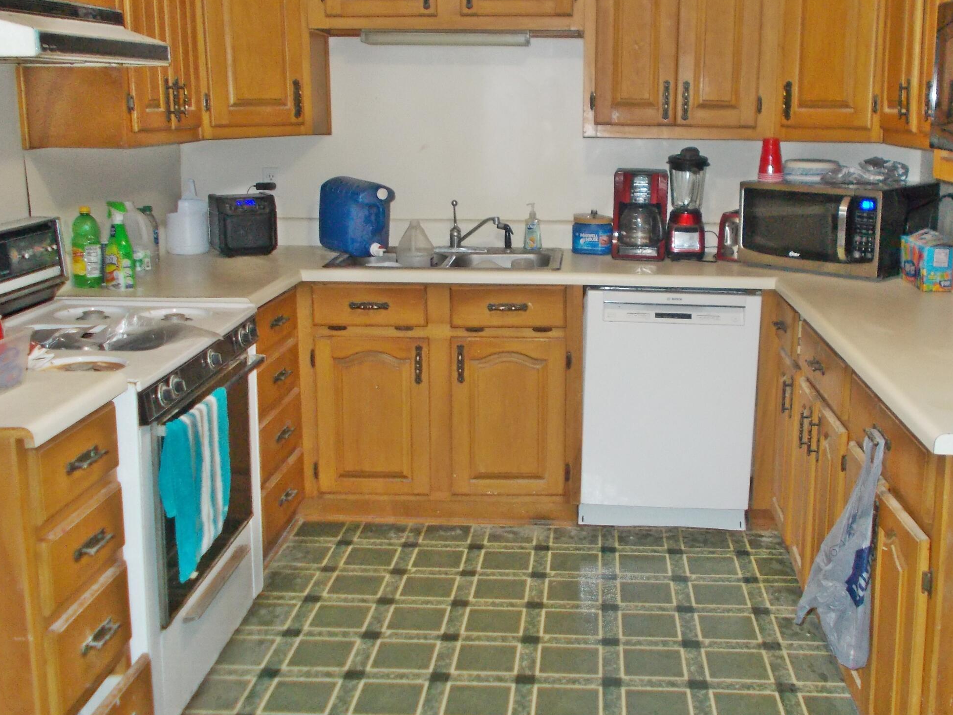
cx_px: 558
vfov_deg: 35.9
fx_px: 1101
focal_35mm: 40
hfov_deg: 46.6
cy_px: 308
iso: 280
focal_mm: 4.6
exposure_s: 1/25
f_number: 3.2
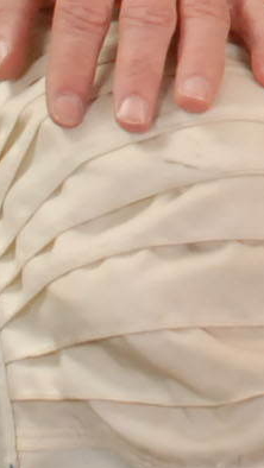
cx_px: 1062
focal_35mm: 541
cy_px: -752
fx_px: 6726
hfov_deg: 2.2
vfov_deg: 3.9
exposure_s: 1/60
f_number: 11
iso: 400
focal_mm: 35
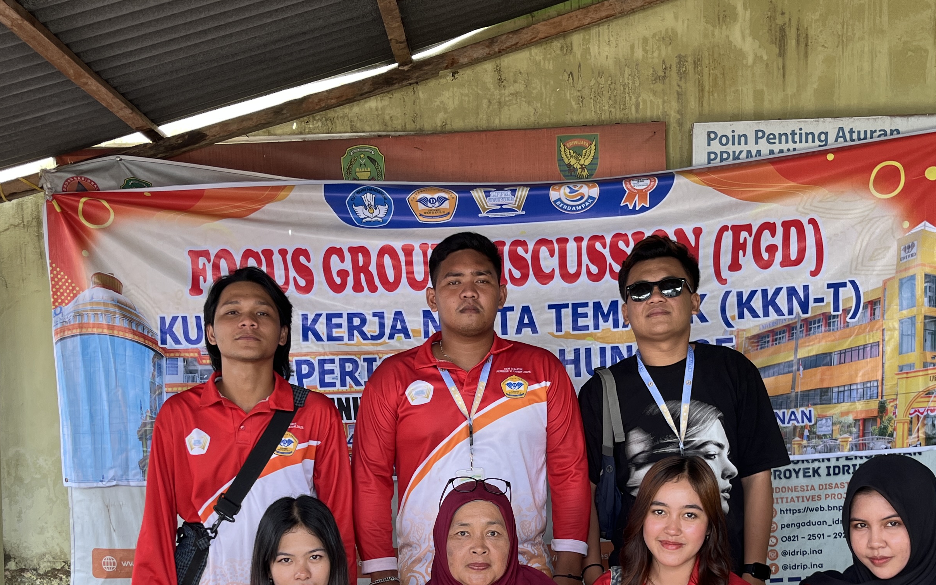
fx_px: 1173
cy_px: 499
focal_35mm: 46
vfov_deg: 27.2
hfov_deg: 43.5
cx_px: 492
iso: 32
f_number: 1.6
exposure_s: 1/138
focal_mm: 5.1
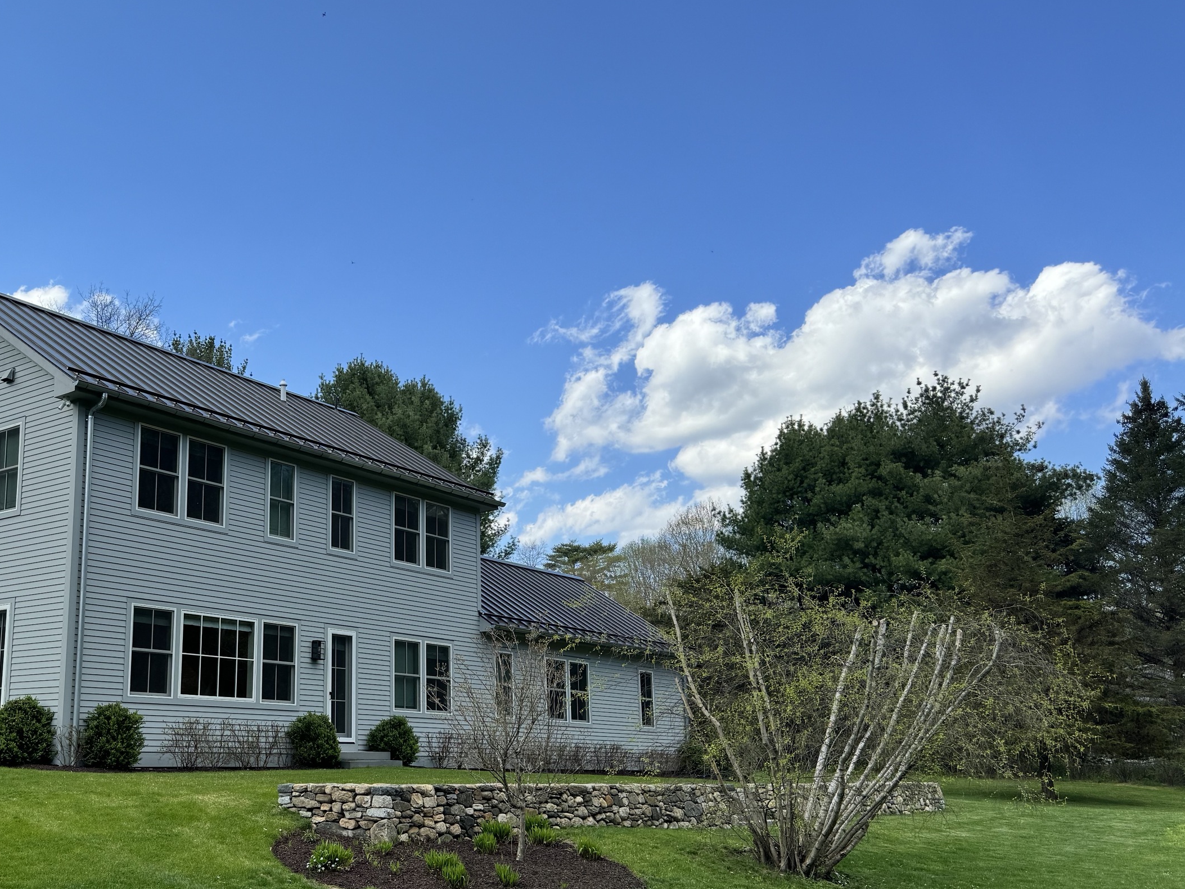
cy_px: 542
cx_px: 327
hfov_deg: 50.9
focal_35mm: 35
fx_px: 1198
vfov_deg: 40.5
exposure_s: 1/2506
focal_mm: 6.86
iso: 80
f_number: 1.78
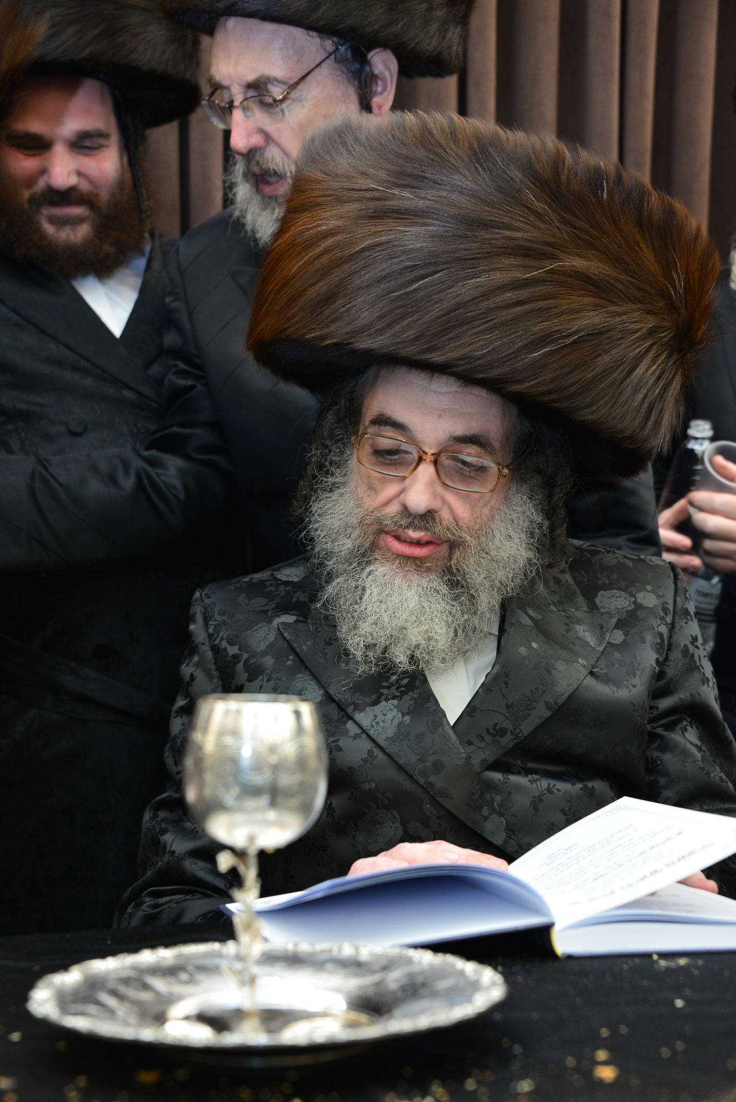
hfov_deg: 24.2
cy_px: 551
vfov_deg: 35.6
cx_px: 368
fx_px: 1716
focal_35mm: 56
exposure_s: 1/100
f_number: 5.6
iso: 1000
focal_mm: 56
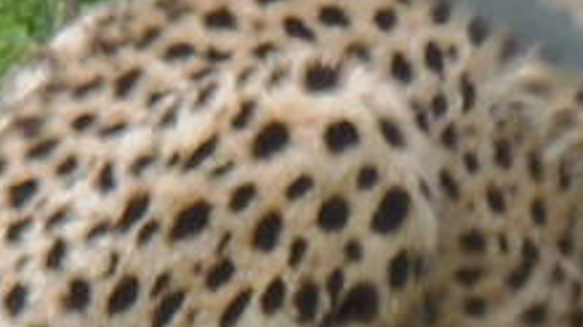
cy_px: 250
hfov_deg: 0.8
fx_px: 40039
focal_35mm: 2591
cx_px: 194
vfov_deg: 0.5
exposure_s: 1/80
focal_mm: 60.4
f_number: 5
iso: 64
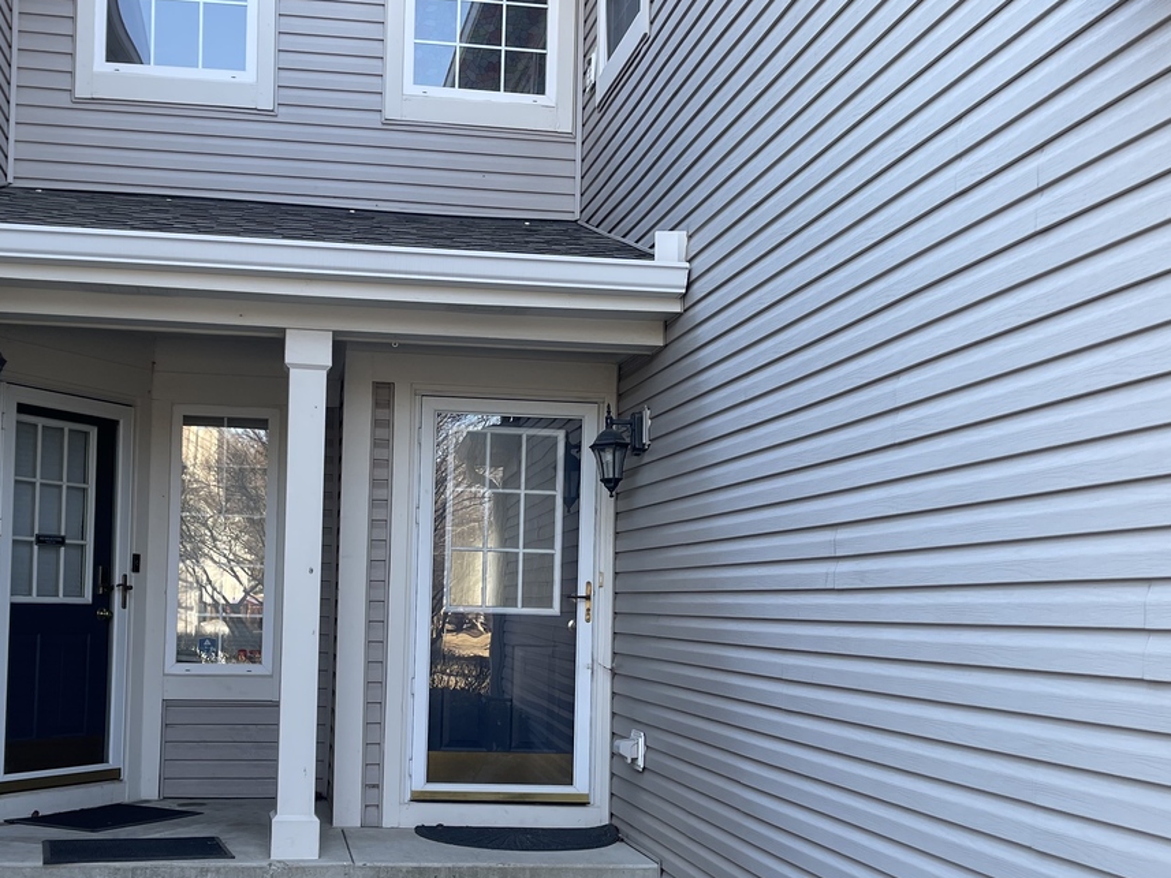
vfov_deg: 34.2
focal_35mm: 42
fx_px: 1421
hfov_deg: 44.5
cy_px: 549
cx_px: 452
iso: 32
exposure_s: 1/162
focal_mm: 5.1
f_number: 1.6
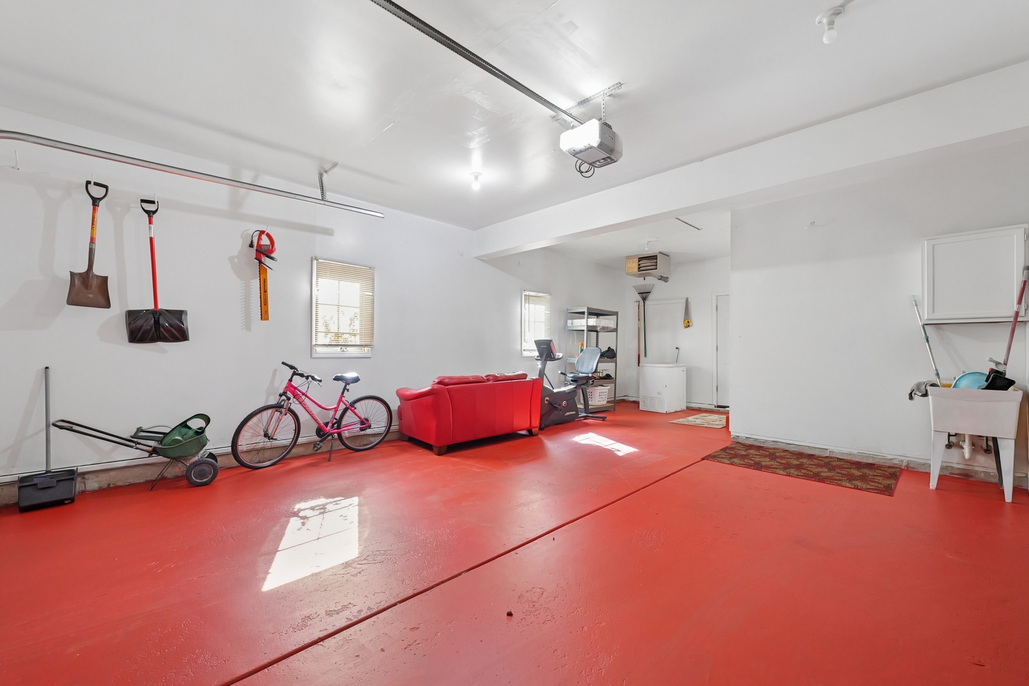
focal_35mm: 14
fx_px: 400
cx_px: 514
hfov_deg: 104.3
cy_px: 343
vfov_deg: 81.2
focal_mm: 14
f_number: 4
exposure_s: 1/100
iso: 5000
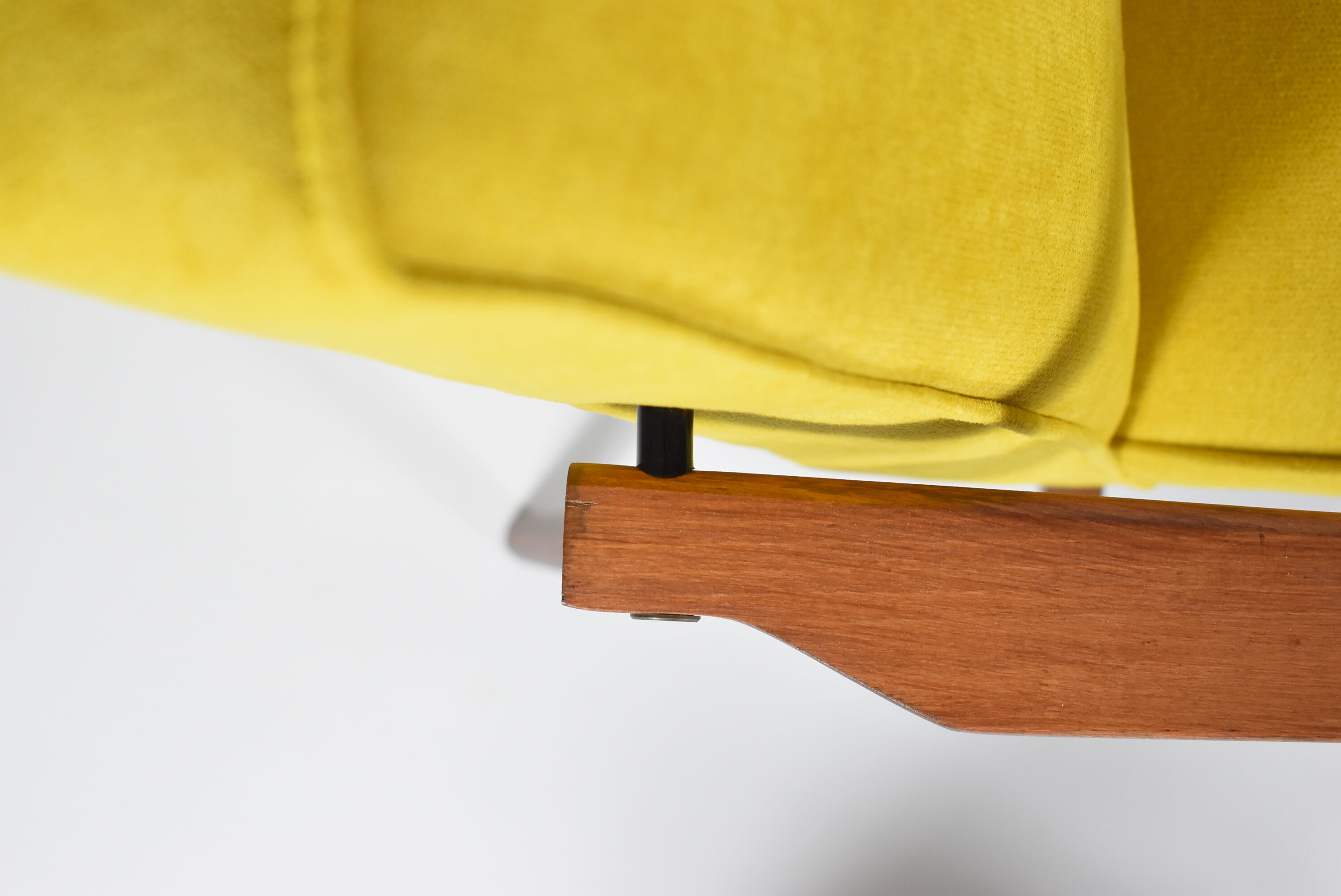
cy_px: 448
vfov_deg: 19.0
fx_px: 2684
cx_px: 670
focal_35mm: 72
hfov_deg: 28.1
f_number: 5.3
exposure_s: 1/125
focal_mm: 48
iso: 1800
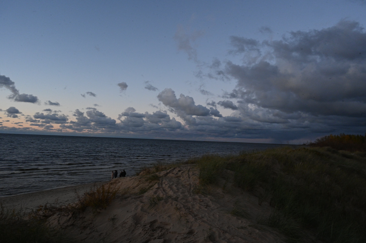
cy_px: 122
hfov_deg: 73.8
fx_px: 244
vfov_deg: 53.1
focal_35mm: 24
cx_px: 183
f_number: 20
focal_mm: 24
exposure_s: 1/100
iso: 3200
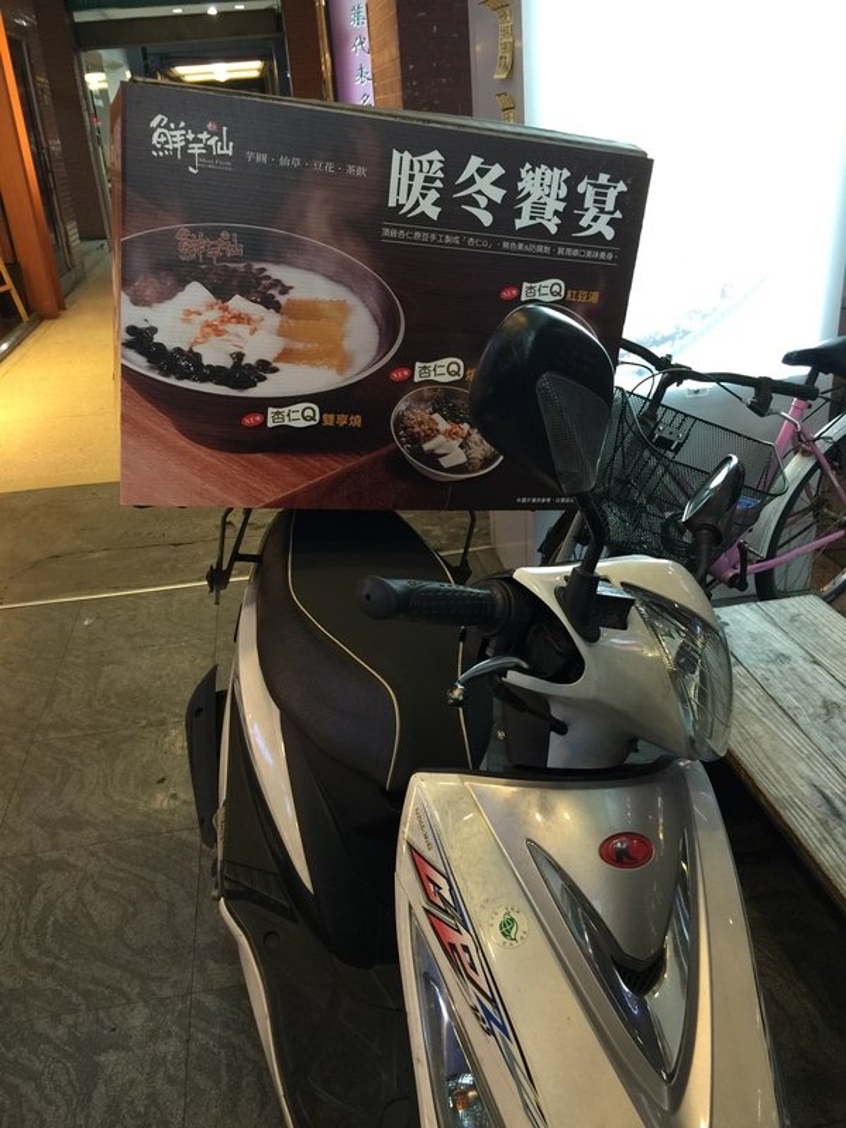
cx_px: 423
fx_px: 945
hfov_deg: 48.2
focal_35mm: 29
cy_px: 564
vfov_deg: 61.7
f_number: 2.2
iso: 80
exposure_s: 1/15
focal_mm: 4.15
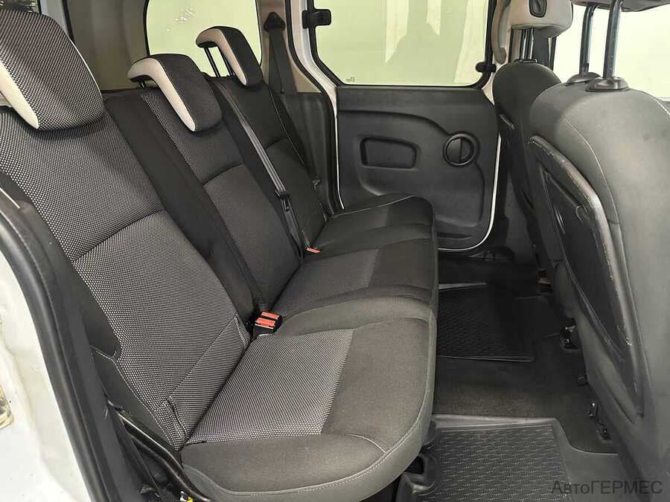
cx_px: 335
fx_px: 465
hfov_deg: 71.6
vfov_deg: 56.8
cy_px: 251
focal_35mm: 24
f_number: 1.78
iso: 1000
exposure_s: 1/33
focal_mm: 6.86
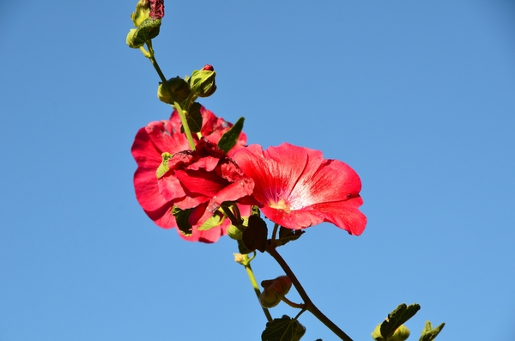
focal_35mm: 158
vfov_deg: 8.7
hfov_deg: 13.1
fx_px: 2248
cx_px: 258
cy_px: 170
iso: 200
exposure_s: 1/350
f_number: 11
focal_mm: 105
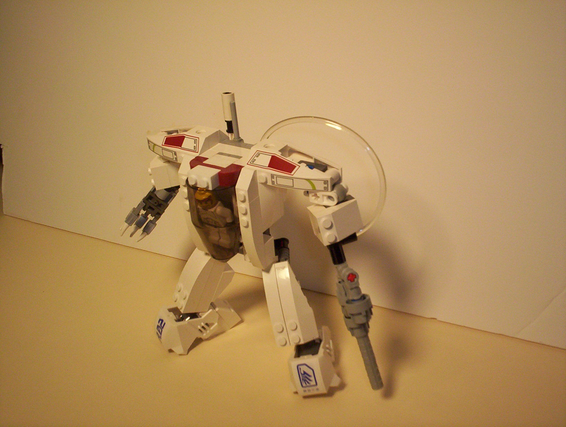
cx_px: 283
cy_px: 214
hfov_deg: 48.9
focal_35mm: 38
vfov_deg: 37.9
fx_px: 623
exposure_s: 1/64.7
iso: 140
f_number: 4.5
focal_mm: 4.99
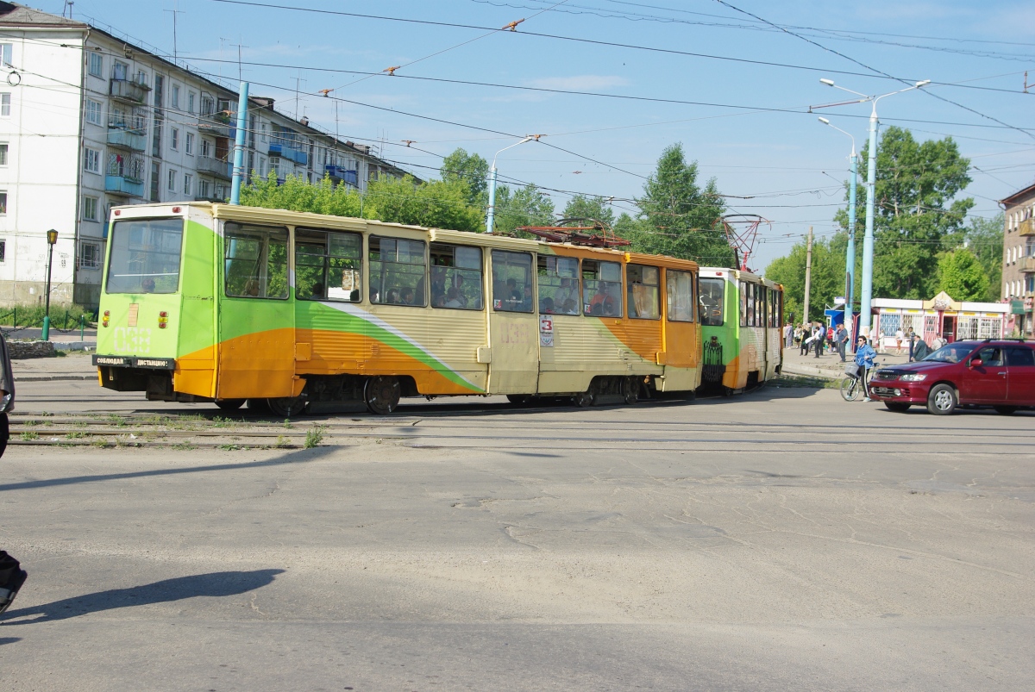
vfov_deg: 27.6
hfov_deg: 40.3
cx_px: 518
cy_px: 346
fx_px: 1410
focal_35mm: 49
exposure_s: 1/500
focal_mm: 33
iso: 200
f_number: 9
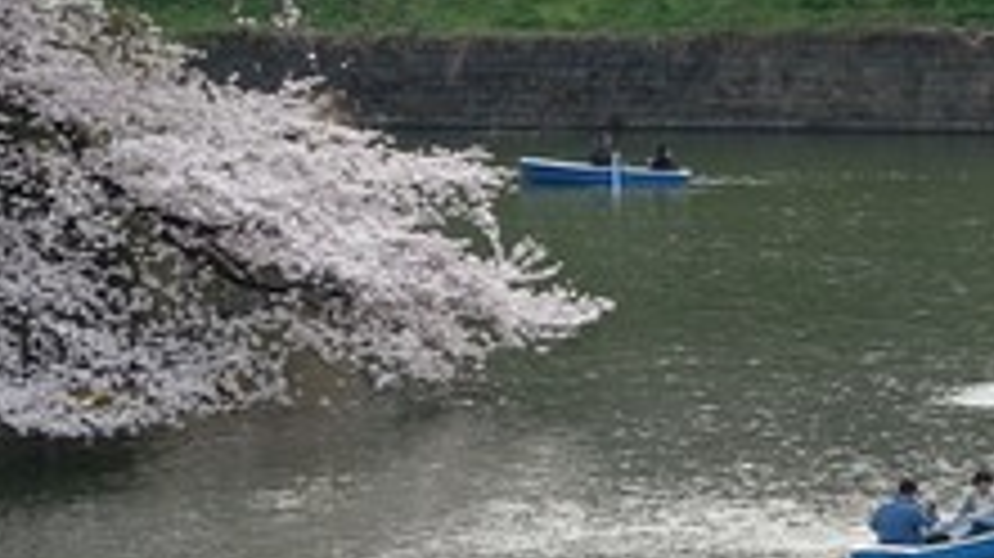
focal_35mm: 239
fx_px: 6295
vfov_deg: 5.0
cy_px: -346
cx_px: 288
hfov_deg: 9.0
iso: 125
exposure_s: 1/250
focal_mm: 25.7
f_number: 4
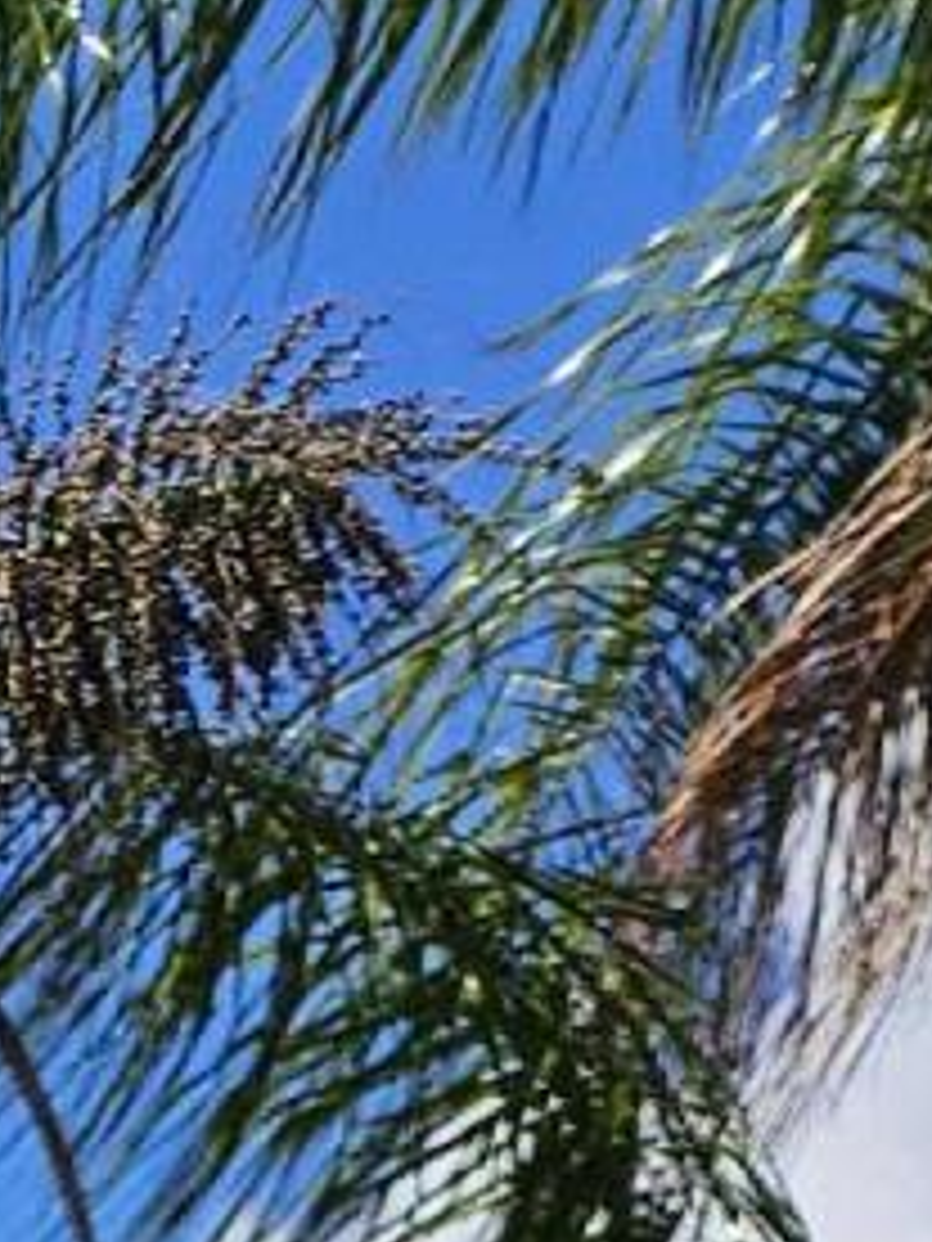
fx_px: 6246
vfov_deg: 8.9
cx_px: -1774
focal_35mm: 174
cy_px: 3915
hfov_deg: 7.6
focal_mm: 5
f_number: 1.8
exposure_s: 1/5534
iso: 50
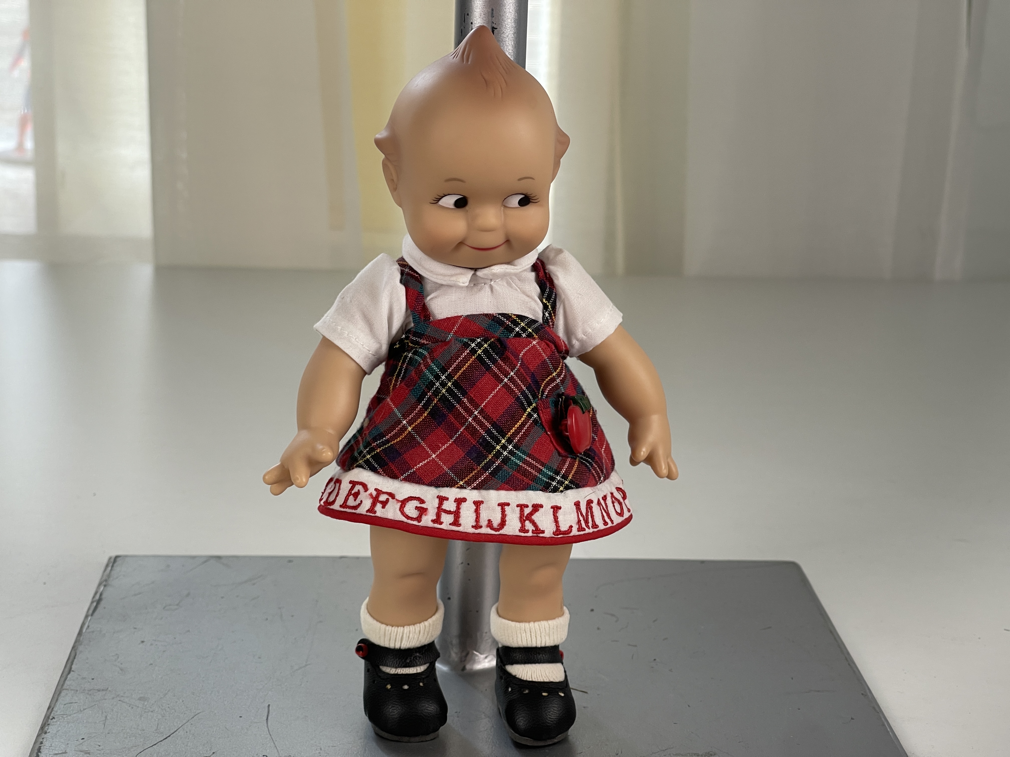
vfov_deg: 22.9
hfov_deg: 30.3
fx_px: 1867
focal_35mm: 64
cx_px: 505
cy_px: 378
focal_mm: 7.5
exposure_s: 1/100
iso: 32
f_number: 2.2
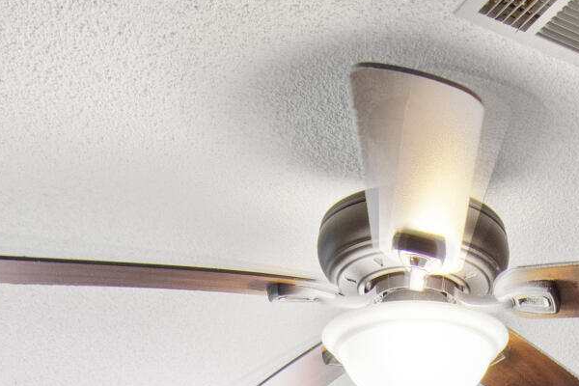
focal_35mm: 90
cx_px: 523
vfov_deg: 12.3
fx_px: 1447
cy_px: 905
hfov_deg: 22.1
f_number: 6.3
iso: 320
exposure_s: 1/60
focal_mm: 12
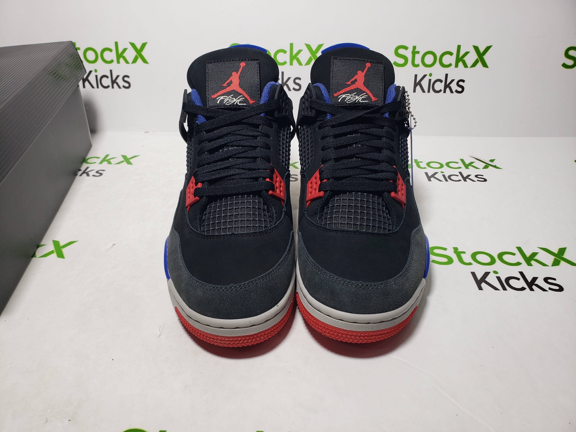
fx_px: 433
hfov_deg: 67.3
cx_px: 288
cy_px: 216
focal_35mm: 26
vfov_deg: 53.1
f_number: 2.4
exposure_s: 1/160
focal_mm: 4.3
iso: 50
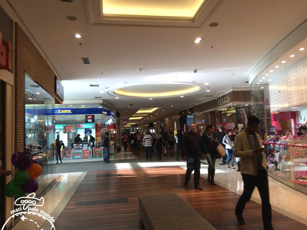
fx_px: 257
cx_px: 154
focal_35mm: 29
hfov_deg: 61.7
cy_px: 115
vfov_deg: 48.2
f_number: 2.2
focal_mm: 4.15
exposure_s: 1/60
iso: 40
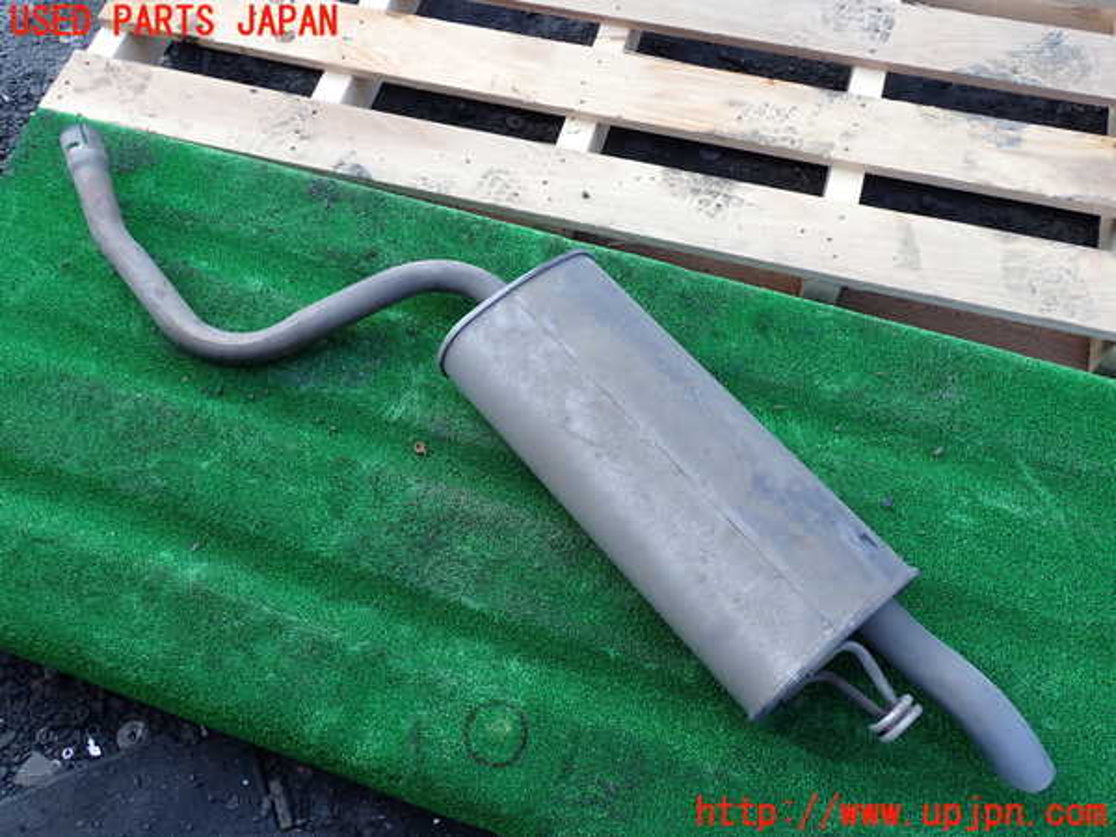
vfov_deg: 46.8
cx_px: 558
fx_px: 967
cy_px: 418
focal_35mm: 30
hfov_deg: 60.0
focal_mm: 5.4
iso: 100
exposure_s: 1/125
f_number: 3.2
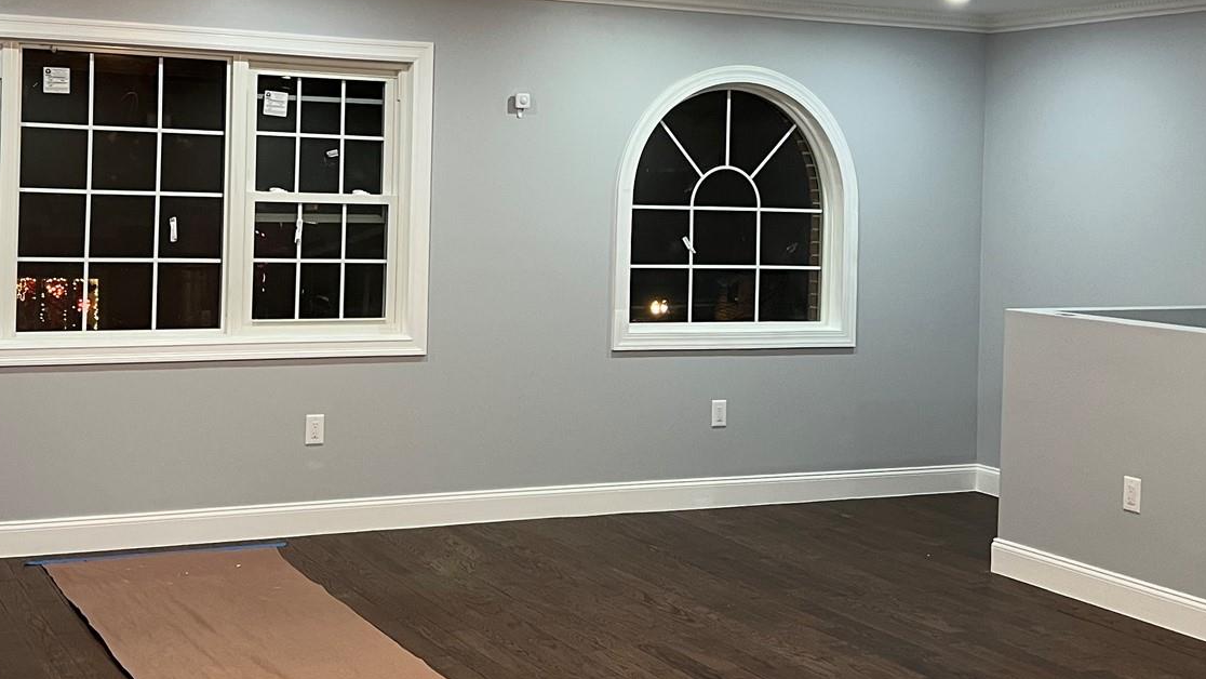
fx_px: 1663
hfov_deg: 39.8
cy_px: 198
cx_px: 519
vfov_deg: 22.9
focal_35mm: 52
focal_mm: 5.7
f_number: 1.5
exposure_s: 1/60
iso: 125
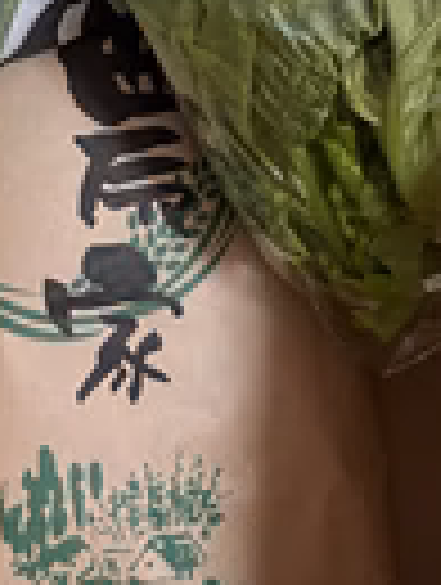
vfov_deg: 22.1
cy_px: -158
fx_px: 1354
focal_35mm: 80
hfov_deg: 18.4
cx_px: 104
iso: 125
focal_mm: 5.1
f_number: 1.6
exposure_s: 1/74
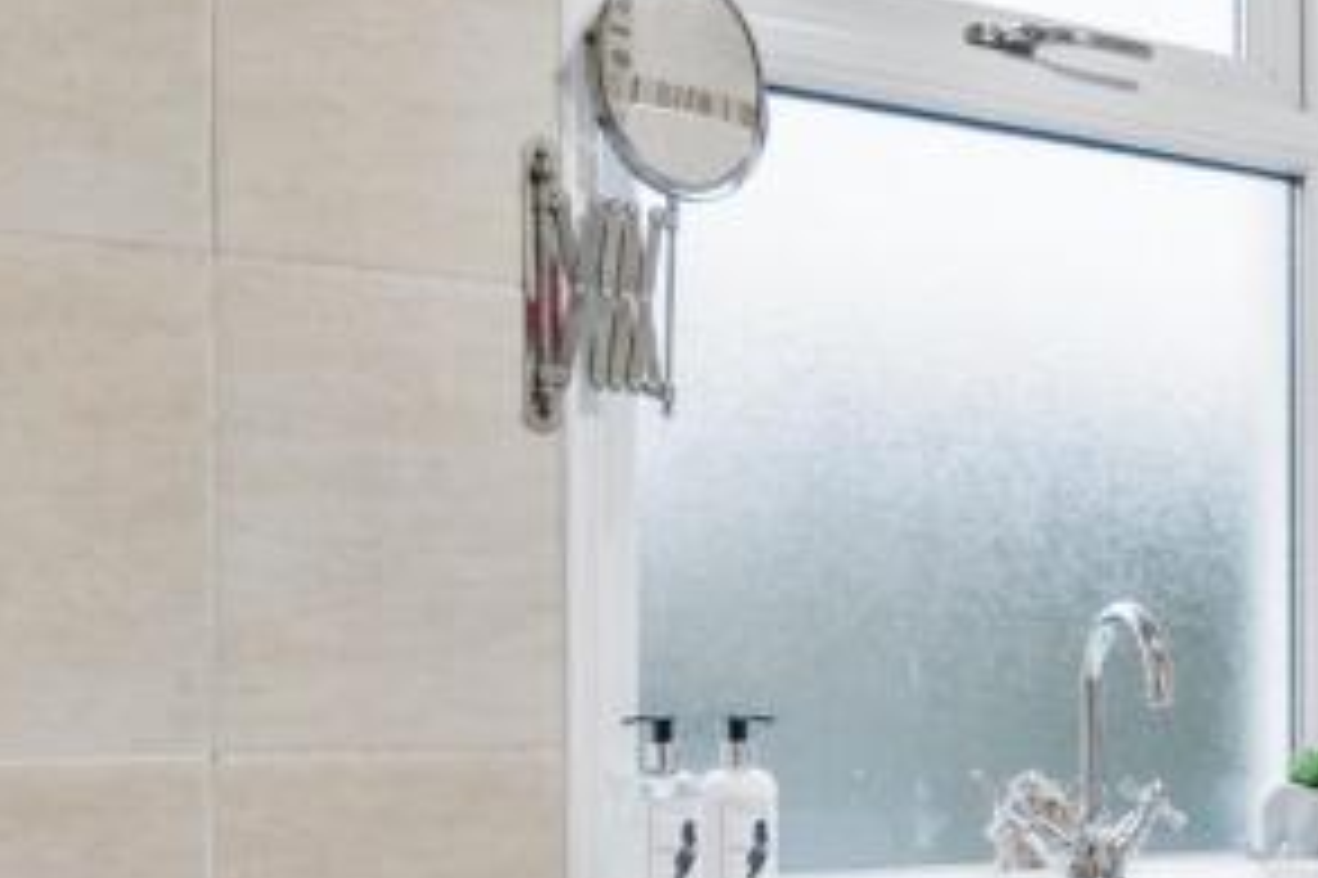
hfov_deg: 36.3
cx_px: 1318
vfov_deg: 26.7
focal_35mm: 49
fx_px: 1793
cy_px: 759
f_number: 8
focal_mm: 14
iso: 640
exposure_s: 1/30
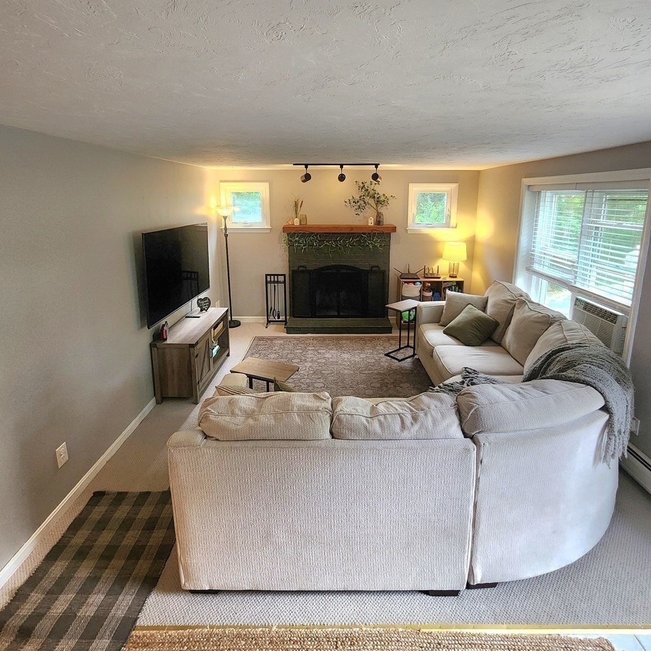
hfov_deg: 87.4
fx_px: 340
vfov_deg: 86.5
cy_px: 264
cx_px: 329
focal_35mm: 16
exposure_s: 1/60.2
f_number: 2.2
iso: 320
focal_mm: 2.2
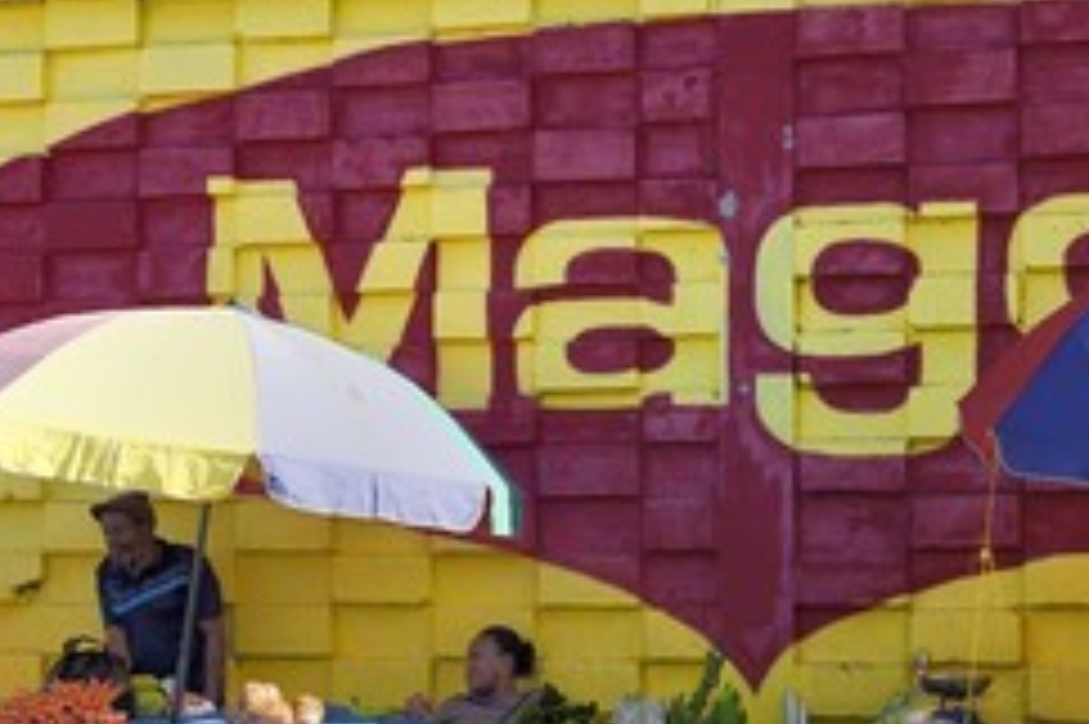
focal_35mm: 66
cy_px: 490
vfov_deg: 20.5
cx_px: 738
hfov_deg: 30.3
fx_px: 1995
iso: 200
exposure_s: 1/250
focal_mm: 38
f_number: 10
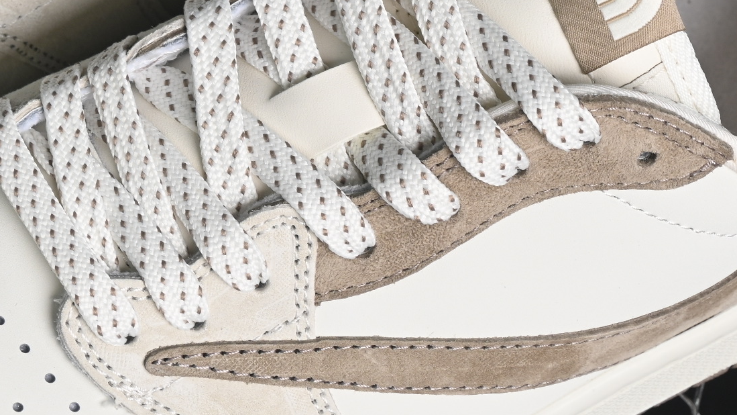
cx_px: 264
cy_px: 78
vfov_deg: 6.1
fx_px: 3889
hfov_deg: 10.8
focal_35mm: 199
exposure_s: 1/80
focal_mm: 50
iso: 160
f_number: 7.1
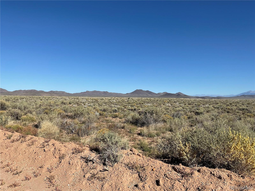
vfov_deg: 48.2
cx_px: 128
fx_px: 214
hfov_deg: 61.7
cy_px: 96
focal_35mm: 29
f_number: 1.8
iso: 16
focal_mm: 3
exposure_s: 1/2801
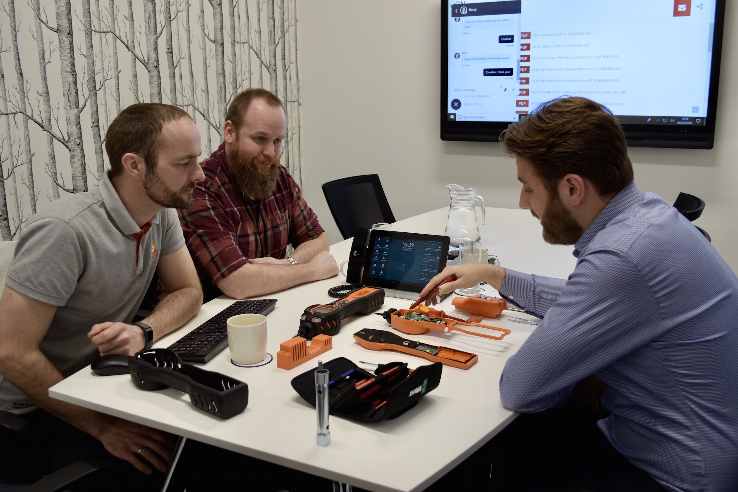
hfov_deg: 57.2
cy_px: 246
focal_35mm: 33
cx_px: 369
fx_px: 676
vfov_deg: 40.0
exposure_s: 1/13
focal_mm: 22
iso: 100
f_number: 4.5
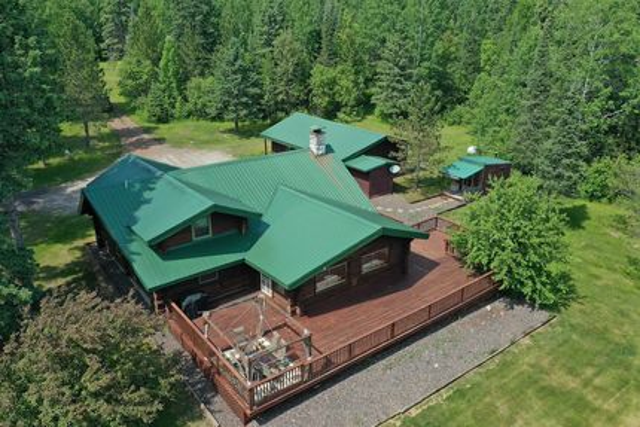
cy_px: 214
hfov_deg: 65.5
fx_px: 498
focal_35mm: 28
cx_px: 320
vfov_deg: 46.4
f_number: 5
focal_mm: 10.26
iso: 100
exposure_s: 1/320
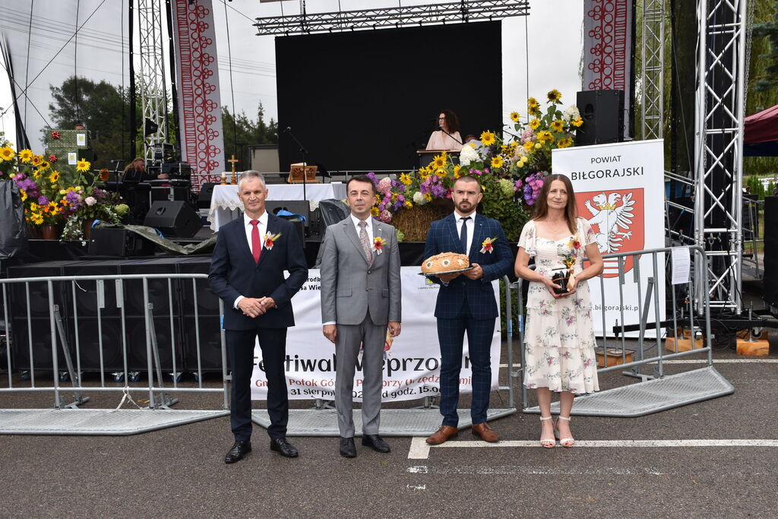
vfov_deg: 34.2
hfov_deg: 49.5
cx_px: 389
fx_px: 843
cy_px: 260
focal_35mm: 39
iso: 100
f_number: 5.6
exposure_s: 1/160
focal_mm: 26
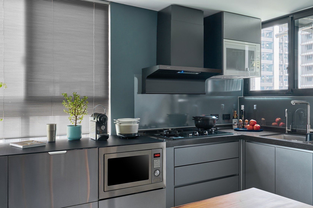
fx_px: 278
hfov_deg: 58.7
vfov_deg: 41.1
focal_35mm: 32
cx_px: 156
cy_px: 104
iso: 800
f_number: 8
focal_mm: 32
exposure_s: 1/25
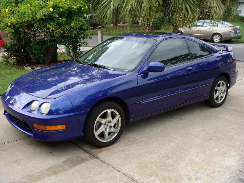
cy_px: 92
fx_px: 268
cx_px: 122
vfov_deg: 37.7
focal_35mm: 38
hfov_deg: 49.0
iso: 64
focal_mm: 6.4
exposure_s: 1/60.2
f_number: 5.7
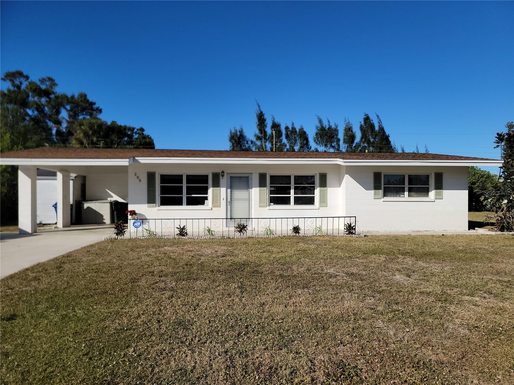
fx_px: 356
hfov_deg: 71.6
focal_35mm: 24
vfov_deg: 56.8
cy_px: 192
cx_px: 257
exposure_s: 1/1814
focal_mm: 6.7
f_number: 1.8
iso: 16
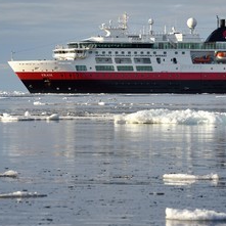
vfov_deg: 6.4
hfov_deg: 6.4
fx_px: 2024
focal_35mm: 274
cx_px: 119
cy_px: 105
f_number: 10
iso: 200
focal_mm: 170
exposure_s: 1/400
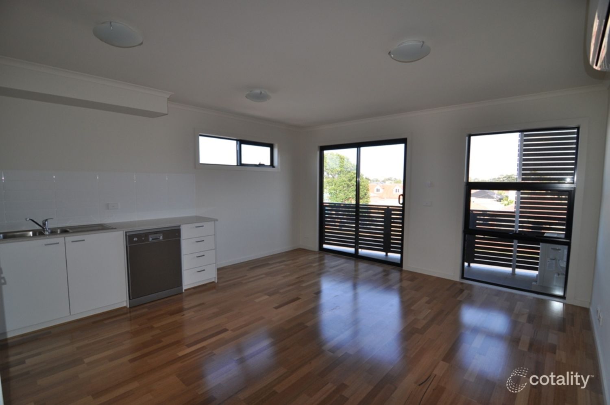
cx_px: 305
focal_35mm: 16
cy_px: 202
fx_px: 279
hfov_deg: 95.1
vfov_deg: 71.9
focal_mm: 11
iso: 200
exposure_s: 1/200
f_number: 4.5
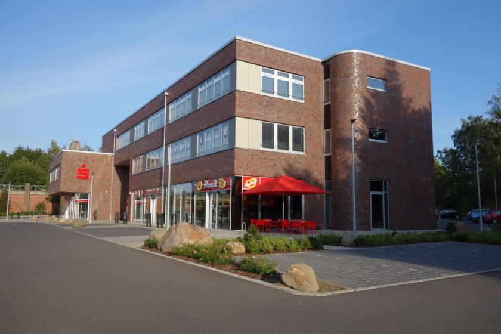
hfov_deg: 65.5
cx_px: 250
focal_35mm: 28
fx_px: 390
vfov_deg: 46.4
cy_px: 167
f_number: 5.6
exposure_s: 1/320
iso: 125
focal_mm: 10.4
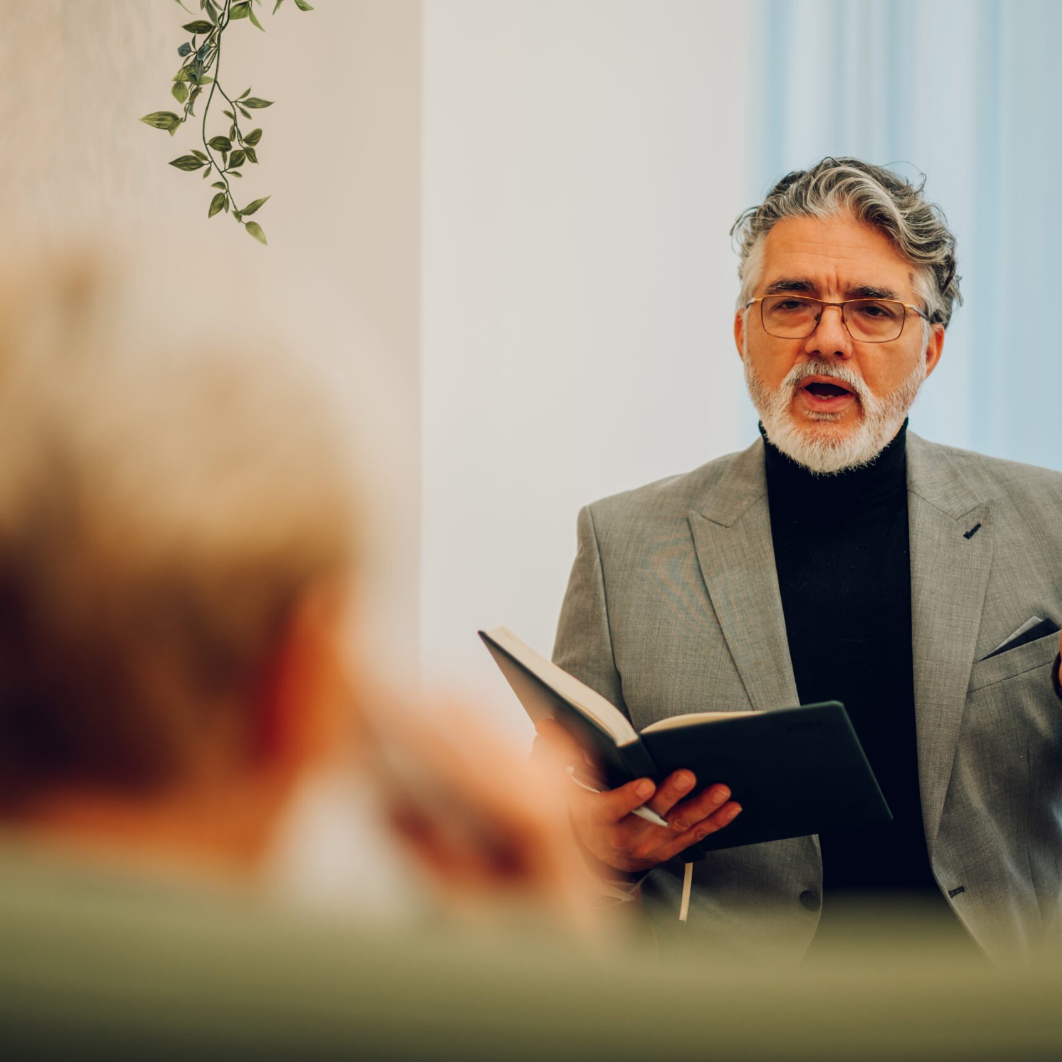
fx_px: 3783
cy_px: 531
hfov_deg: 16.0
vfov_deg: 16.0
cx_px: 475
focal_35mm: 109
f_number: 1.8
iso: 320
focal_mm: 85
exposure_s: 1/160
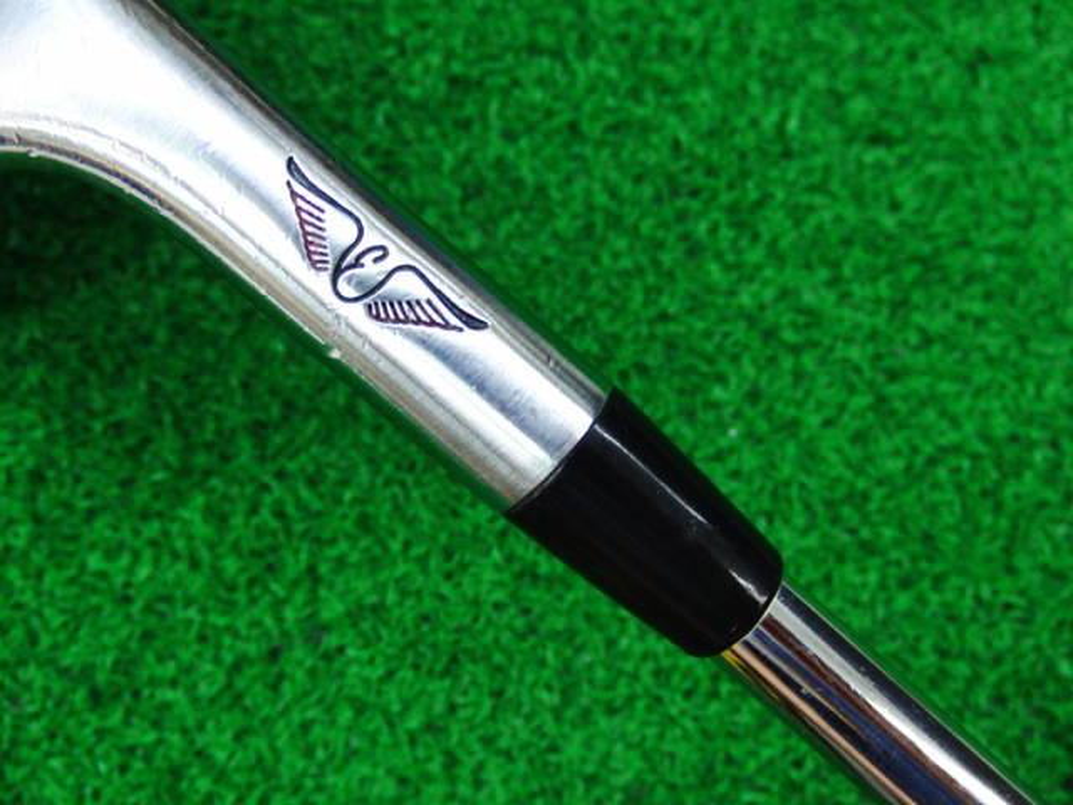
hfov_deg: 50.1
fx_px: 1147
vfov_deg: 38.7
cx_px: 536
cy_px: 402
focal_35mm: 37
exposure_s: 1/50
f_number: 3.6
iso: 400
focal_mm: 6.42
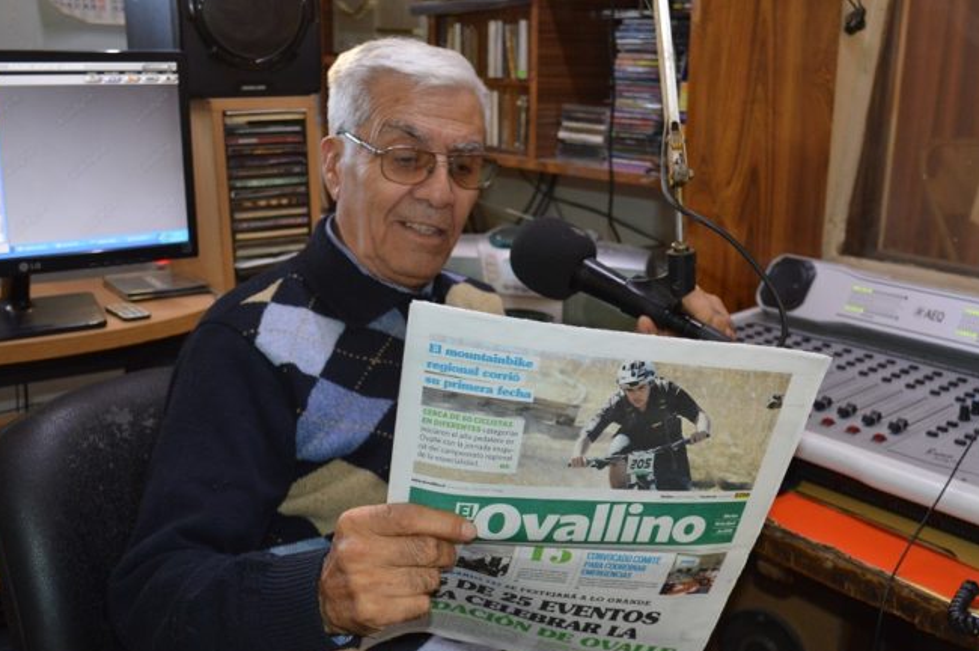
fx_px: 1059
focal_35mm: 39
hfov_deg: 49.4
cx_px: 562
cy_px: 383
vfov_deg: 34.1
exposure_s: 1/60
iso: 1250
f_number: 4
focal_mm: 22
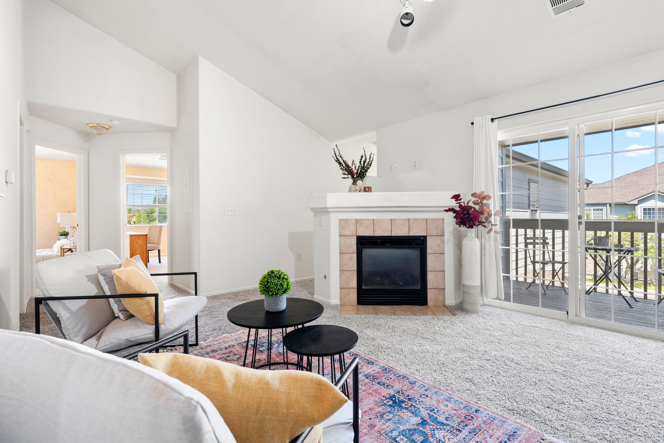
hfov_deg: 93.2
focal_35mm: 17
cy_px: 222
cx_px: 332
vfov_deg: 70.5
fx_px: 314
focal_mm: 17
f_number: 8
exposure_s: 1/3
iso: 250
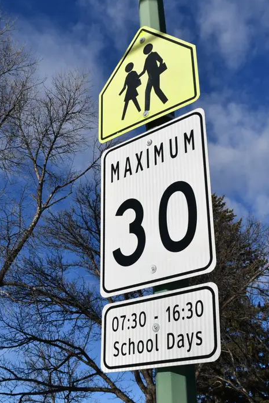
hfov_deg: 23.8
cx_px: 18
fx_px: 616
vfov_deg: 36.2
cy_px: 199
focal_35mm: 55
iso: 100
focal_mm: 18
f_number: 10
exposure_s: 1/400
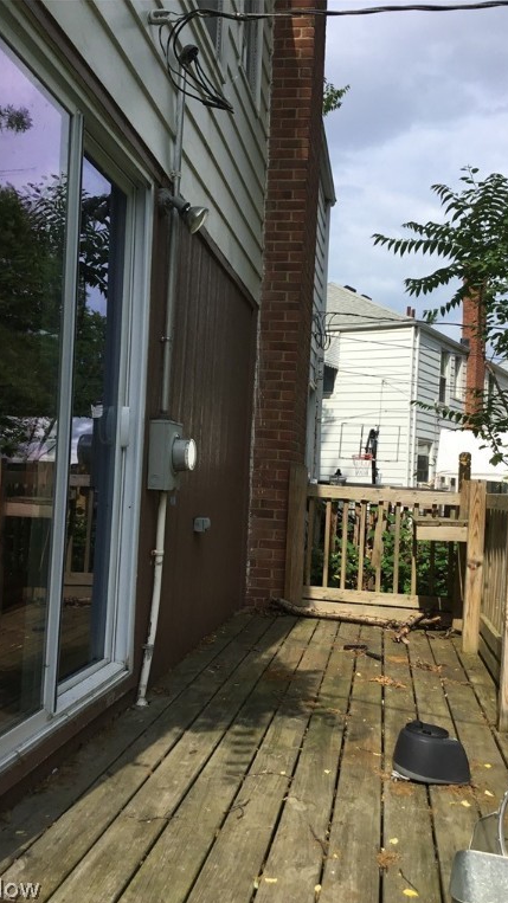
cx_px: 258
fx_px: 814
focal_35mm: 34
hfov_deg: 34.6
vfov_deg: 58.0
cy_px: 453
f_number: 2.4
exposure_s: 1/1335
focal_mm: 3.3
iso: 25
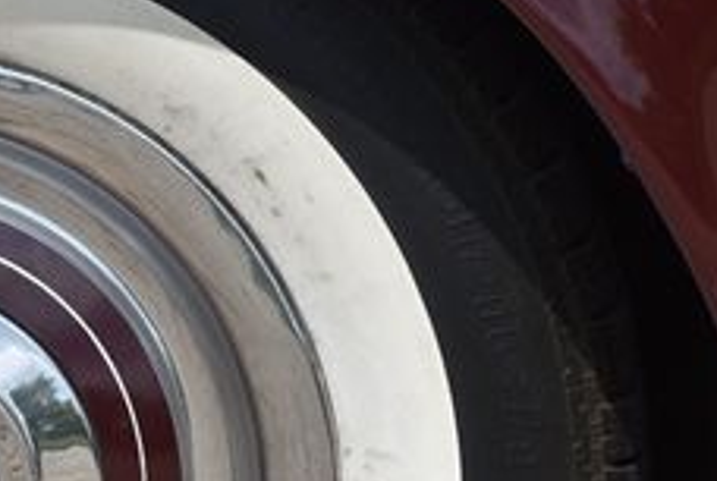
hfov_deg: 4.2
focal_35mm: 488
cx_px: -164
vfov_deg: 2.8
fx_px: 9738
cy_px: 437
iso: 110
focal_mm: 116
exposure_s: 1/500
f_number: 8
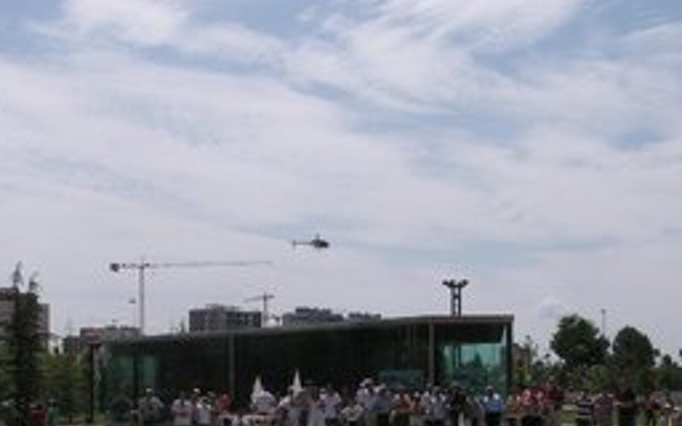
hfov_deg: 32.5
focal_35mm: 63
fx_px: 1171
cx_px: 346
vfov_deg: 20.2
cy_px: 383
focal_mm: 6.3
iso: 50
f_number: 6.6
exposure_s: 1/500
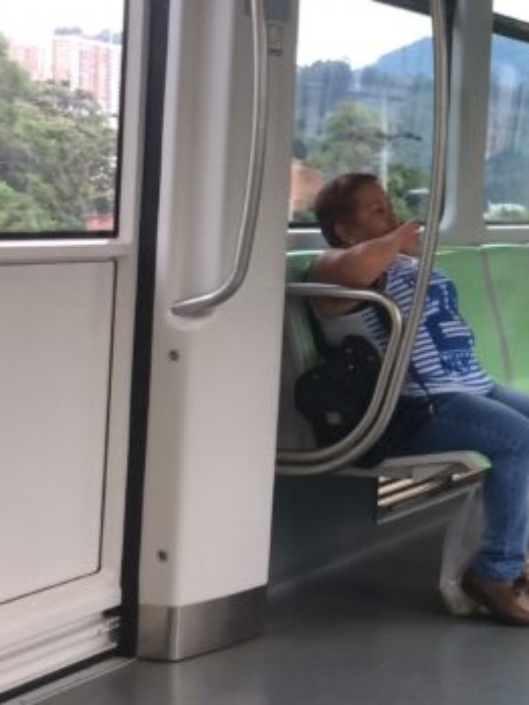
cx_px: 684
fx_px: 1731
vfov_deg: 22.9
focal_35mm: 85
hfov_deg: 16.4
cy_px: 236
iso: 40
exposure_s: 1/30
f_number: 2.2
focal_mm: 4.15
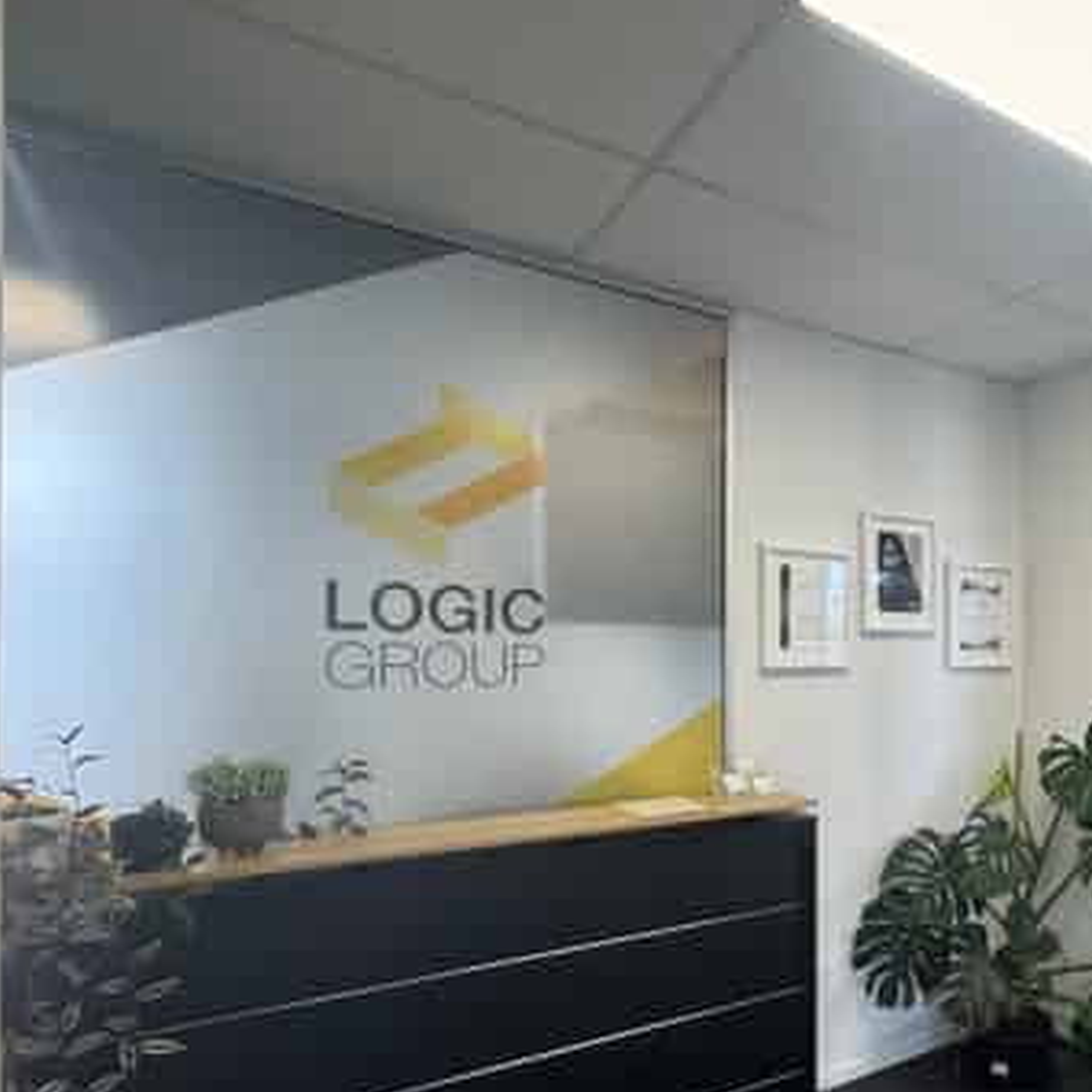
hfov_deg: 59.5
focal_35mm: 24
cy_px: 662
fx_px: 857
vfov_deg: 64.4
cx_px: 886
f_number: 2.2
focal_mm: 2.22
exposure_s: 1/100
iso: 125
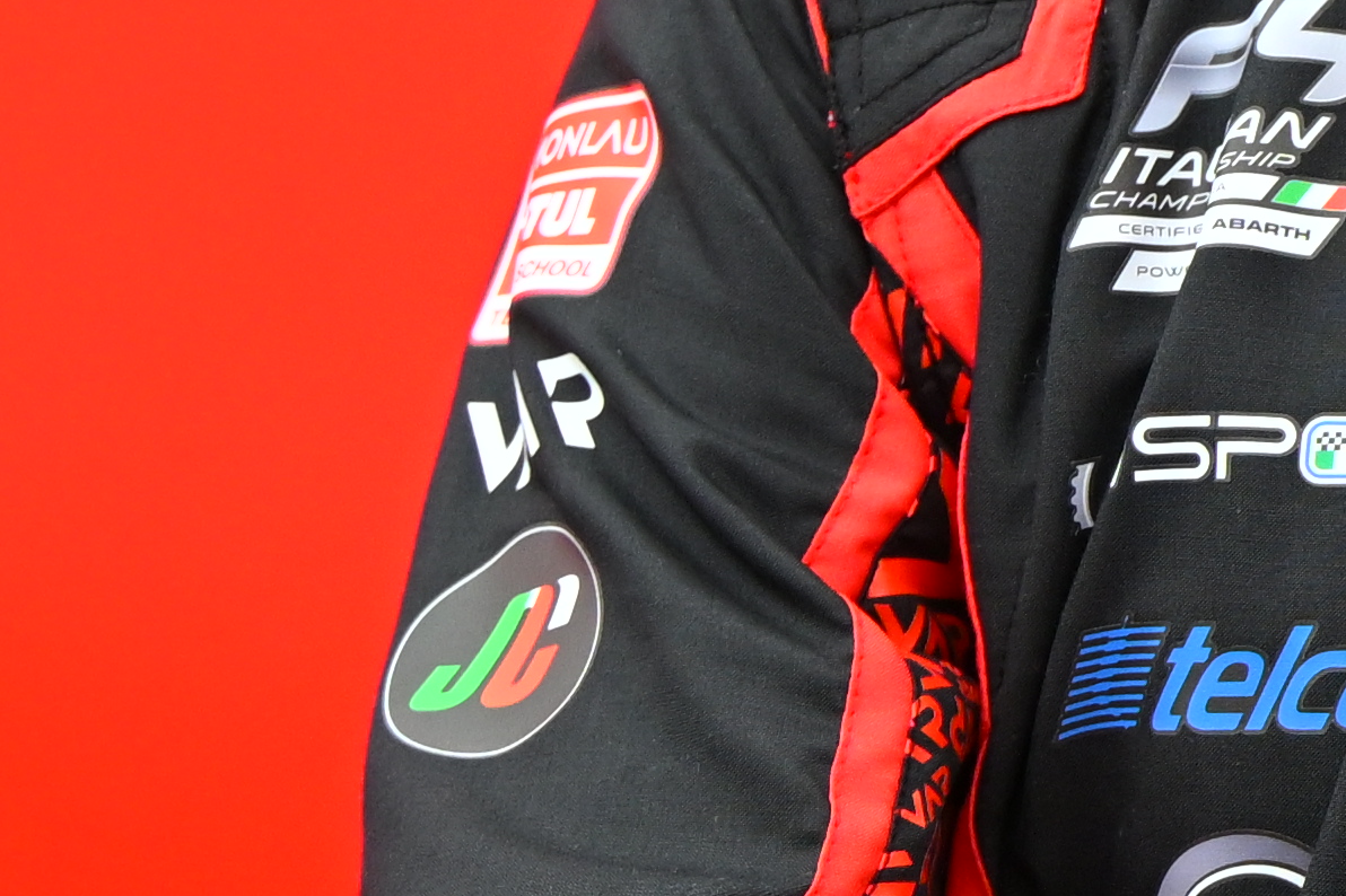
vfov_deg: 2.9
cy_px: -378
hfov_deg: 4.3
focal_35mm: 475
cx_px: 2331
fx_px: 17754
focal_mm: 70
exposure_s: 1/400
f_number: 3.2
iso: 400
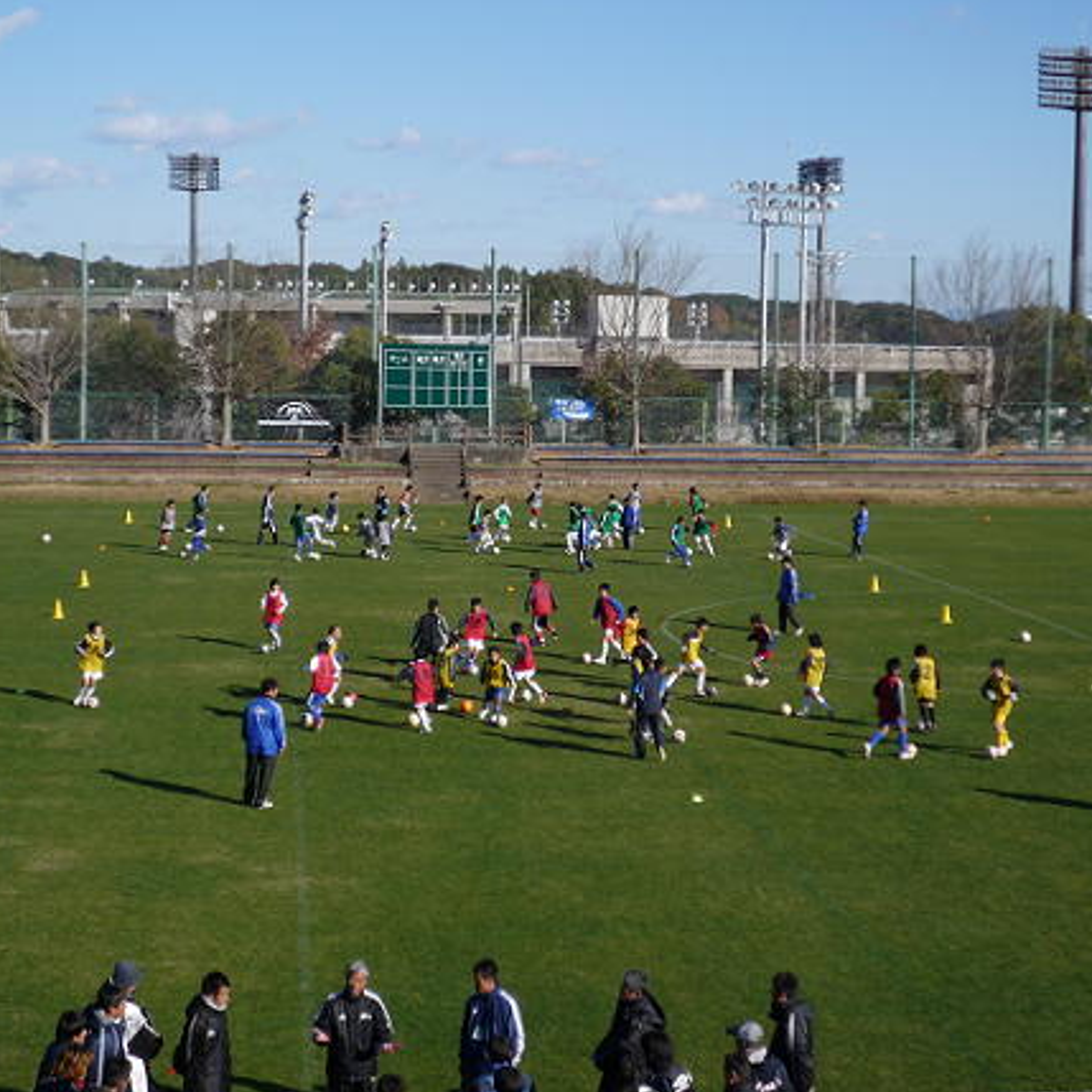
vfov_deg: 26.1
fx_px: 2356
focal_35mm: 66
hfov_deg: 26.1
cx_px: 501
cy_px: 504
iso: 100
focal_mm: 8.8
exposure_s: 1/1000
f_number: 4.3
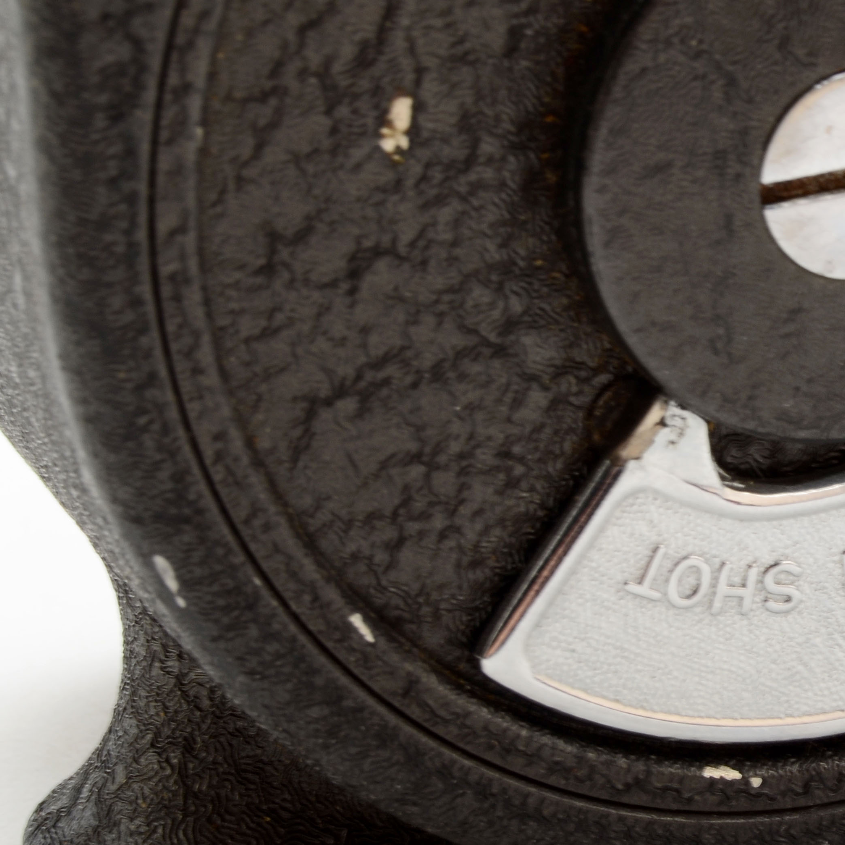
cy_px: 304
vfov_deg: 11.2
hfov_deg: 11.1
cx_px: 780
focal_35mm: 156
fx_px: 4308
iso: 100
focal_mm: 52
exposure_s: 1/160
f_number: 18
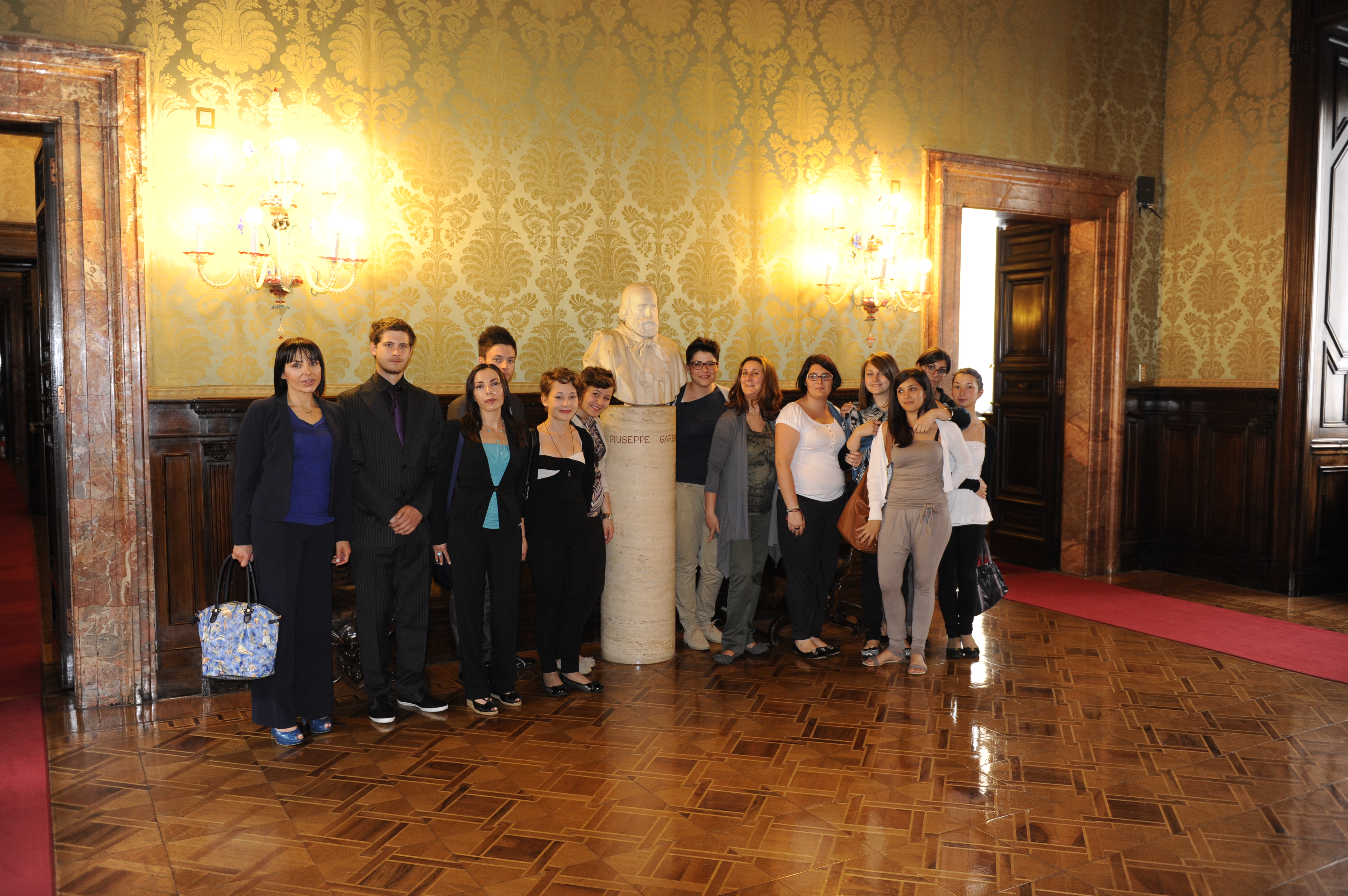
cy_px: 448
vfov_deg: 42.3
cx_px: 674
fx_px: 1160
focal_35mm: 31
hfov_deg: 60.3
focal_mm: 31
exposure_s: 1/60
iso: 1000
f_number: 2.8
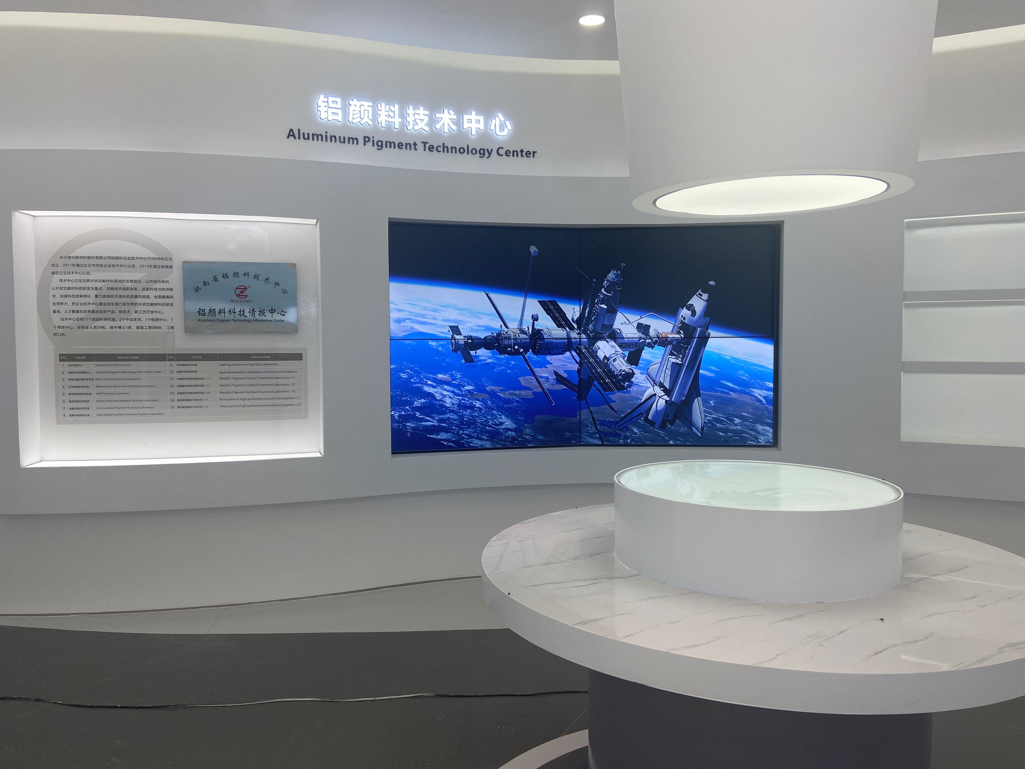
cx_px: 512
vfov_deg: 53.1
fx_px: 770
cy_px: 384
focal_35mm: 26
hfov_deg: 67.3
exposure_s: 1/178
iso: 32
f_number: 1.8
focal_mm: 4.25
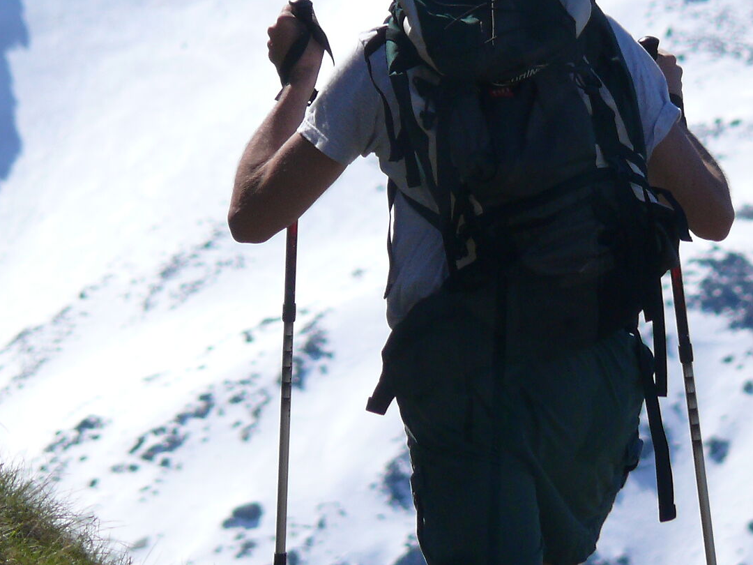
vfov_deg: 1.6
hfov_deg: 2.1
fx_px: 20295
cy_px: 158
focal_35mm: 933
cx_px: 565
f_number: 5.6
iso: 100
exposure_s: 1/200
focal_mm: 88.8
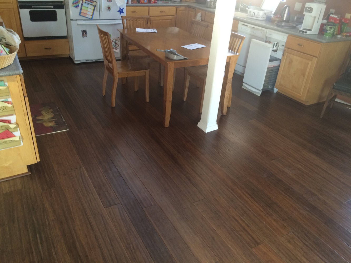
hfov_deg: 61.7
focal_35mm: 29
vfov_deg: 48.2
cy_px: 132
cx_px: 176
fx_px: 294
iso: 100
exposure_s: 1/30
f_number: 2.2
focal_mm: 4.15
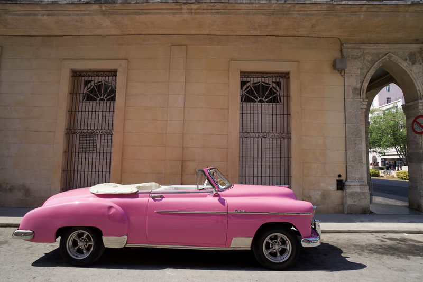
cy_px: 141
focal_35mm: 18
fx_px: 211
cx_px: 212
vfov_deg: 67.4
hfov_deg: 90.0
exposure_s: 1/320
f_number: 5.6
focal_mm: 18
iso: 100
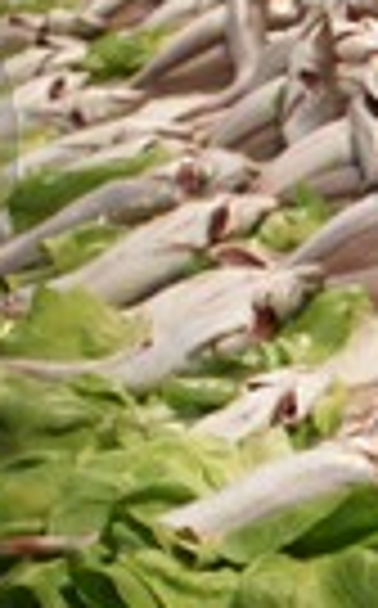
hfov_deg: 8.2
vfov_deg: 14.8
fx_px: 2298
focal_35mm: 139
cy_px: 590
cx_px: 1089
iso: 400
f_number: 6.3
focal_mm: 24
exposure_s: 1/20
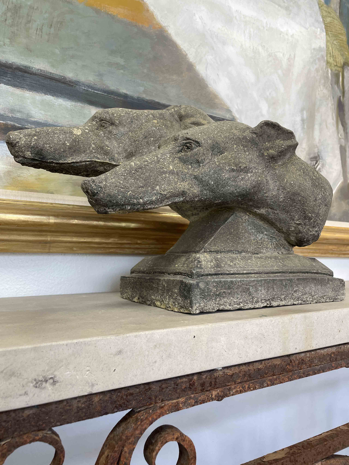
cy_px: 232
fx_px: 350
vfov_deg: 67.3
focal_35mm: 26
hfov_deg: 53.1
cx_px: 174
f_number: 1.6
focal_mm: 4.2
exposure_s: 1/120
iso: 100
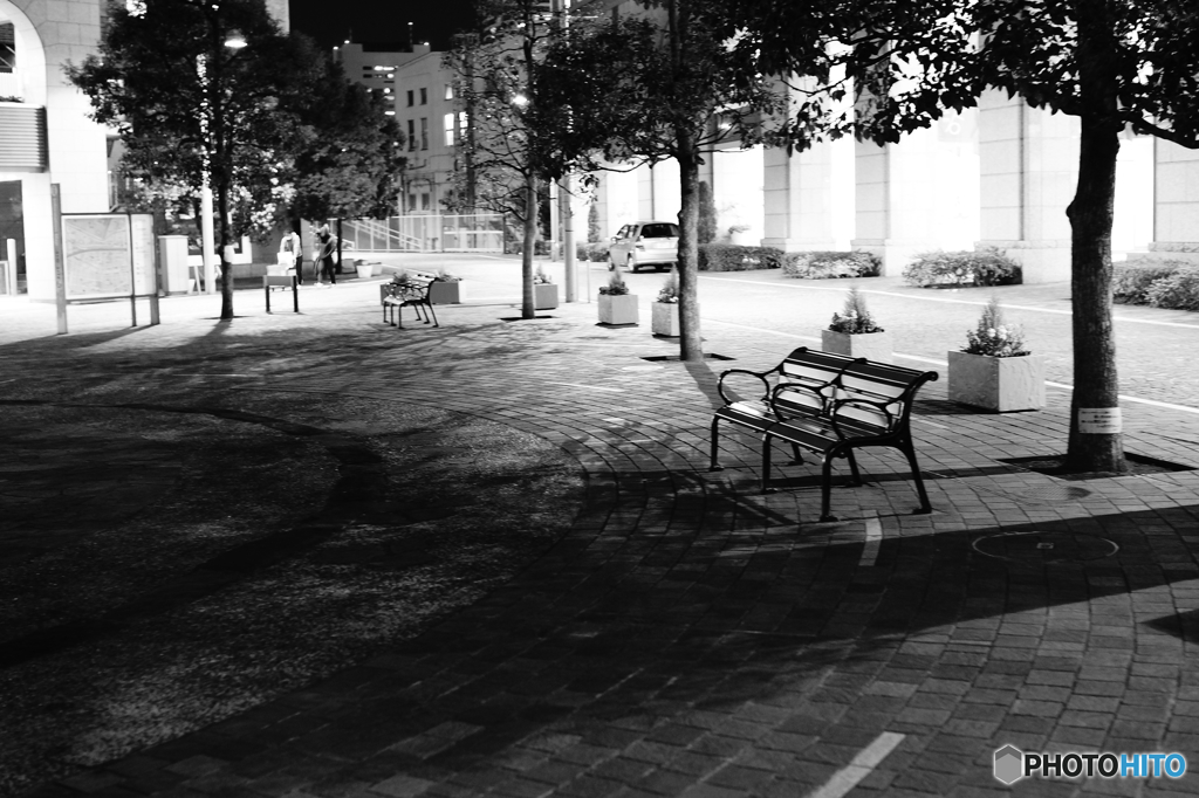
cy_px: 399
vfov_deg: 29.8
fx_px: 1498
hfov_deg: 43.6
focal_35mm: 45
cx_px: 600
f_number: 2.2
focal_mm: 30
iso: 640
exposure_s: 1/3
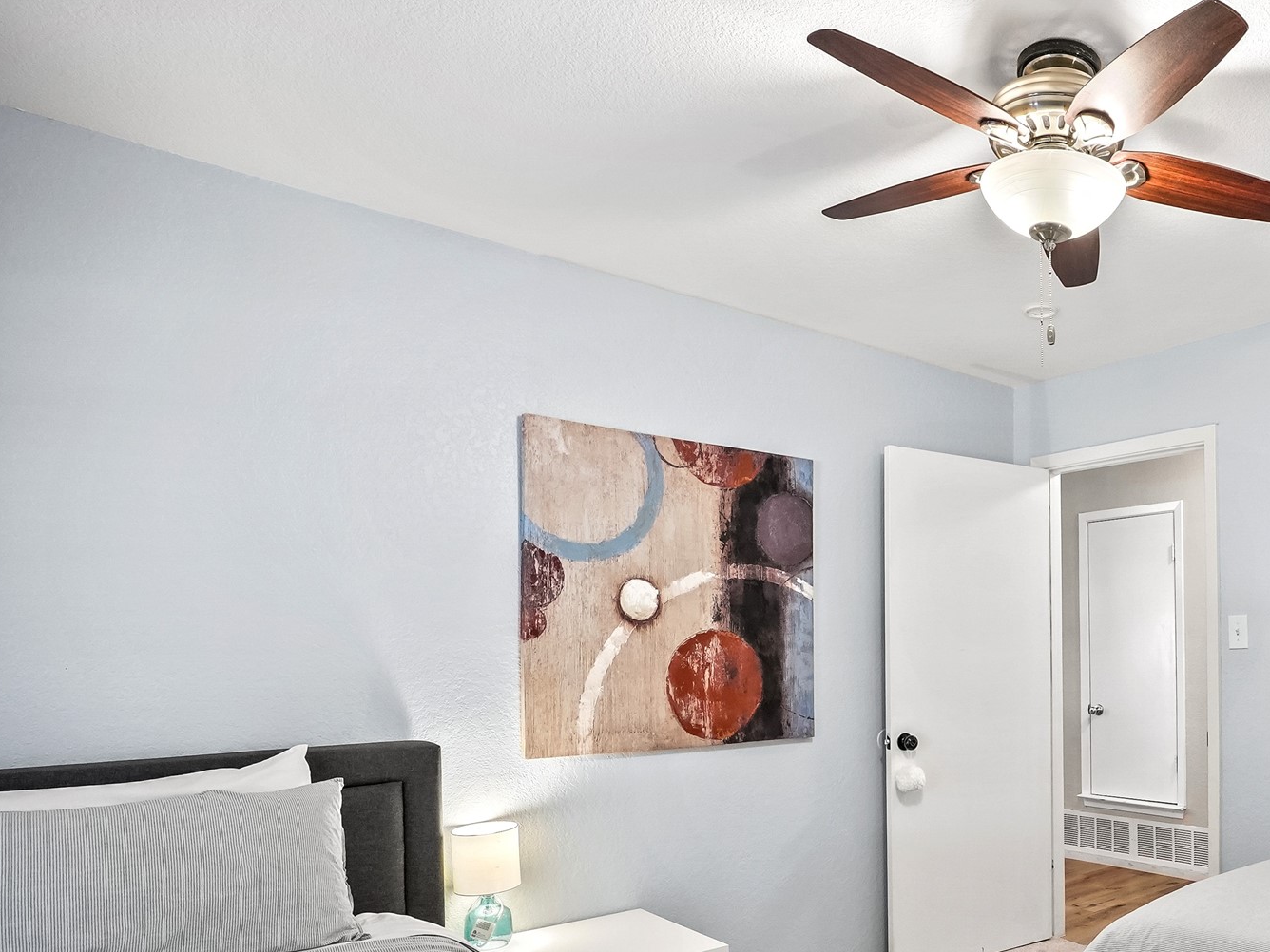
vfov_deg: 53.5
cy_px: 652
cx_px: 1018
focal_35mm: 25
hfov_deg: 63.3
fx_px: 917
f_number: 7.1
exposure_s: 1/30
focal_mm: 16
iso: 5000
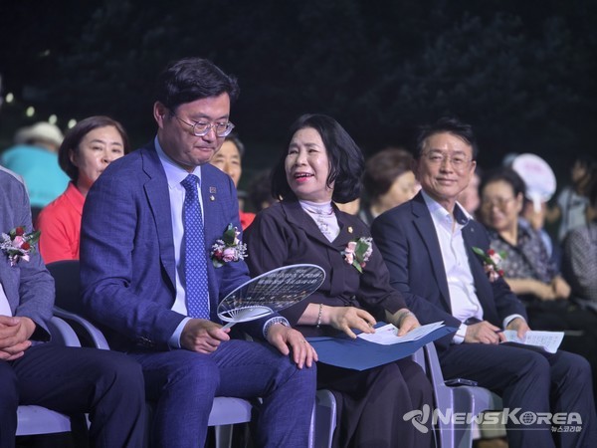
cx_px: 298
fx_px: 1983
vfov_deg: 12.9
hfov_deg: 17.1
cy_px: 224
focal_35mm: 115
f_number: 3.4
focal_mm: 18.6
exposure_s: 1/40
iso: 250
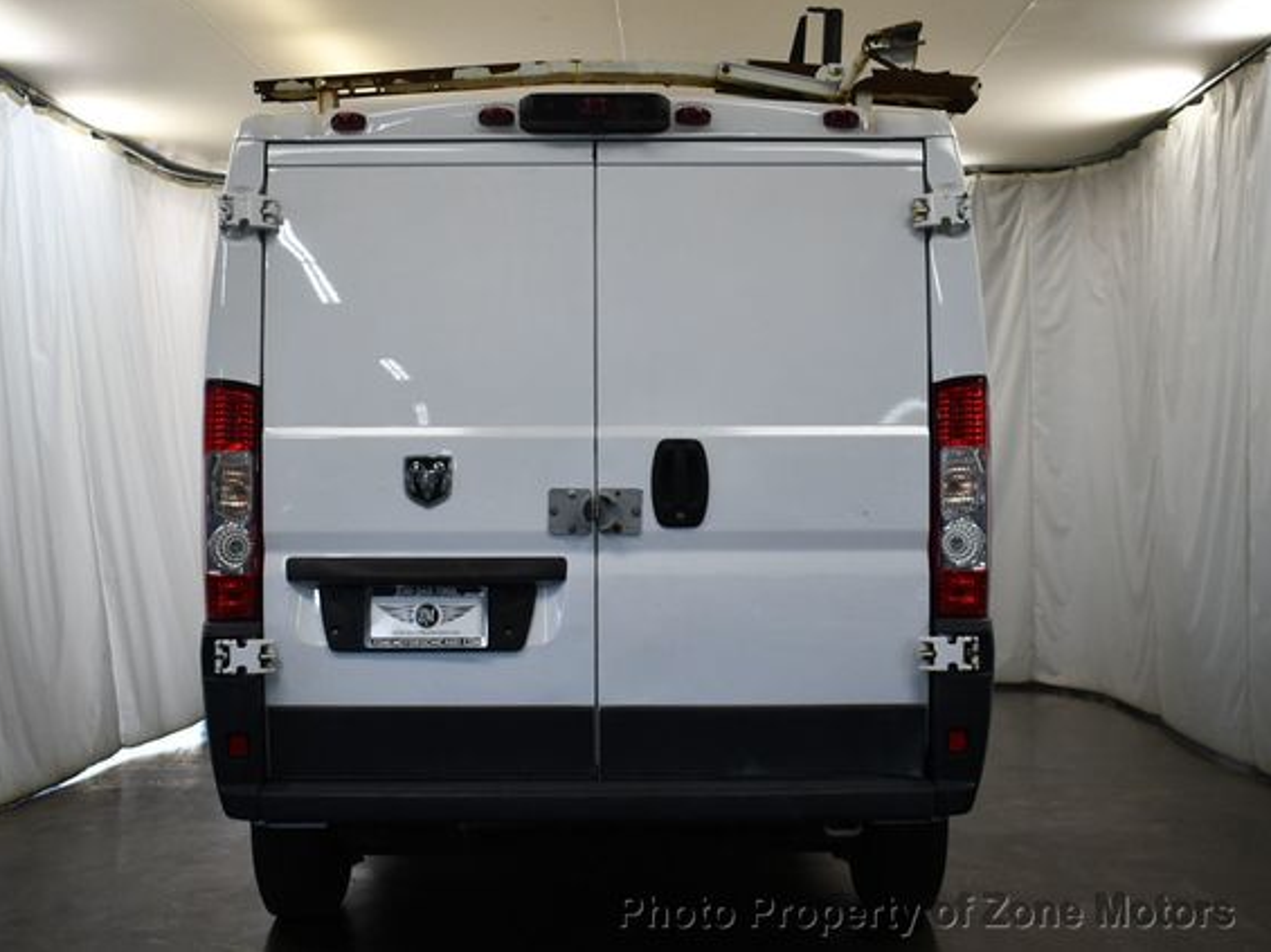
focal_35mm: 48
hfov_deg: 39.7
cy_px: 473
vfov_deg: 30.2
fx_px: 1761
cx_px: 589
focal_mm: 22
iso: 560
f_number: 3.8
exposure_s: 1/250
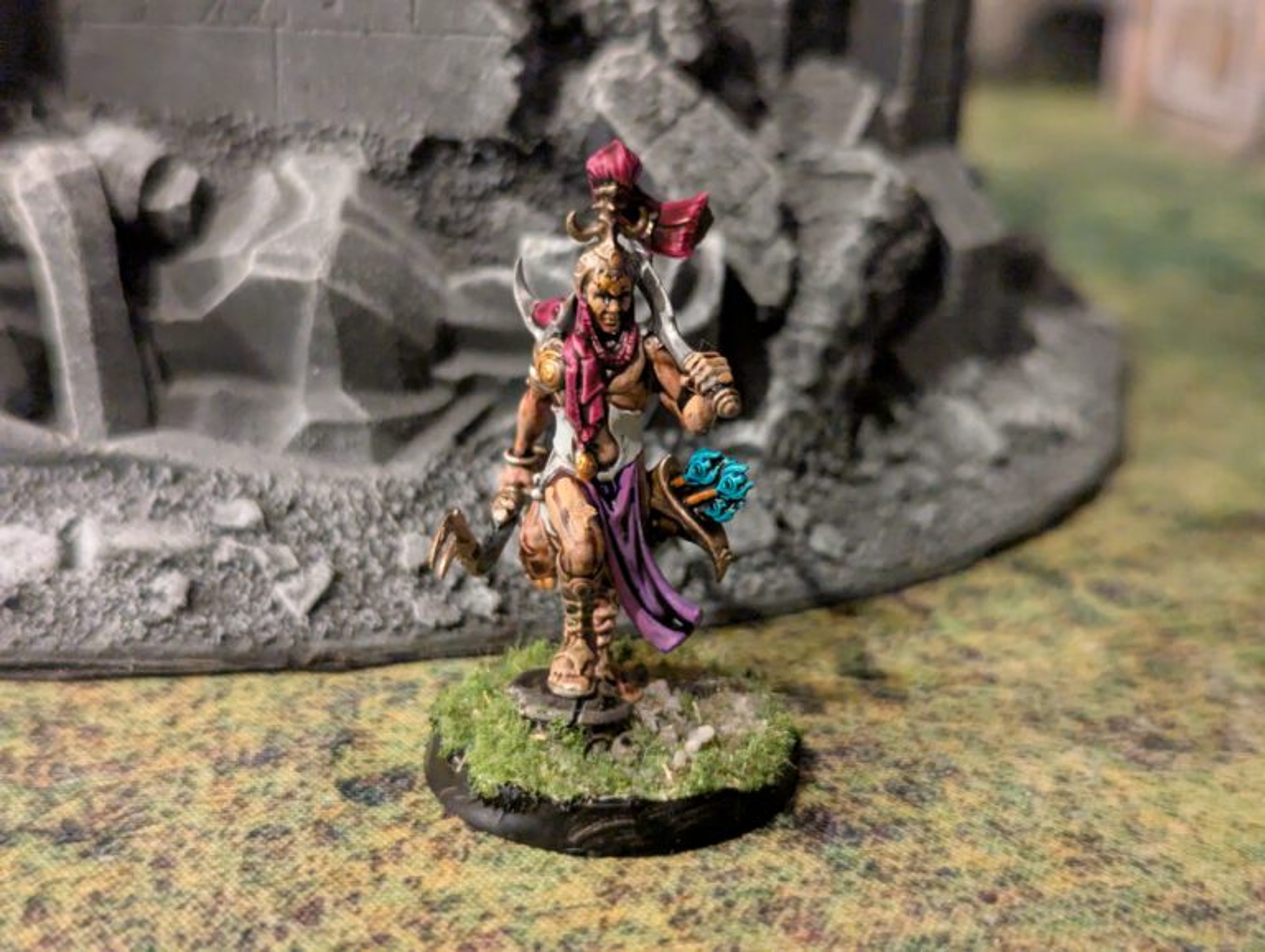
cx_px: 632
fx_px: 1756
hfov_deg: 39.6
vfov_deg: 30.3
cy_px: 476
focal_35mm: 48
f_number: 1.85
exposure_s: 1/33.3
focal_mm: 6.81
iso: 2266
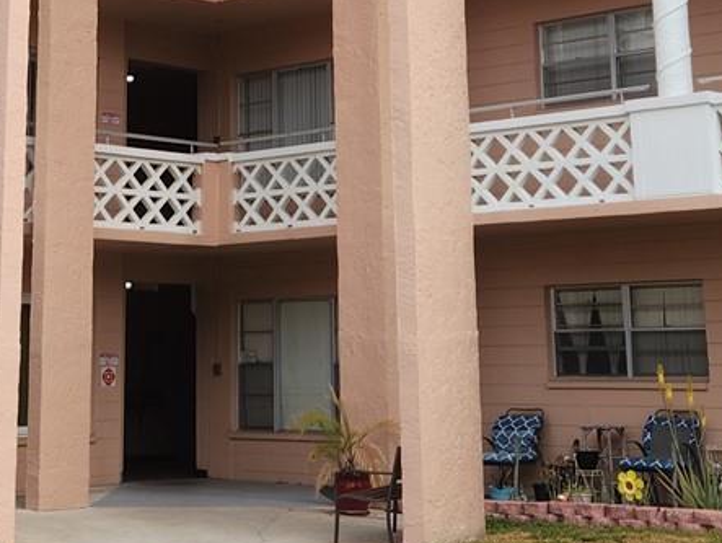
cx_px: 223
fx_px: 1733
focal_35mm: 83
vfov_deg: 17.2
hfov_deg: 23.4
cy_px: -47
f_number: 1.8
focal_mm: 5.4
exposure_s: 1/942
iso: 20
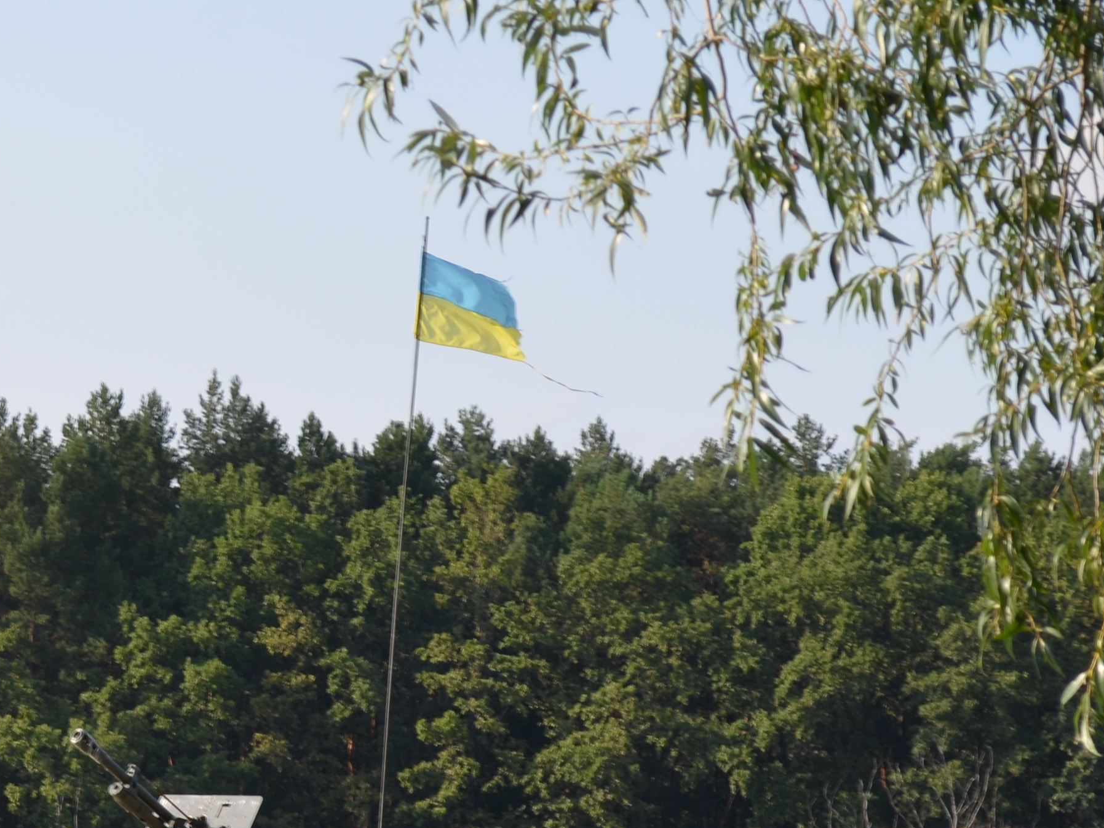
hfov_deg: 9.0
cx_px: -39
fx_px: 6930
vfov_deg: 6.8
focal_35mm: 217
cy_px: 974
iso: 100
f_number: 7.1
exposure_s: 1/200
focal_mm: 55
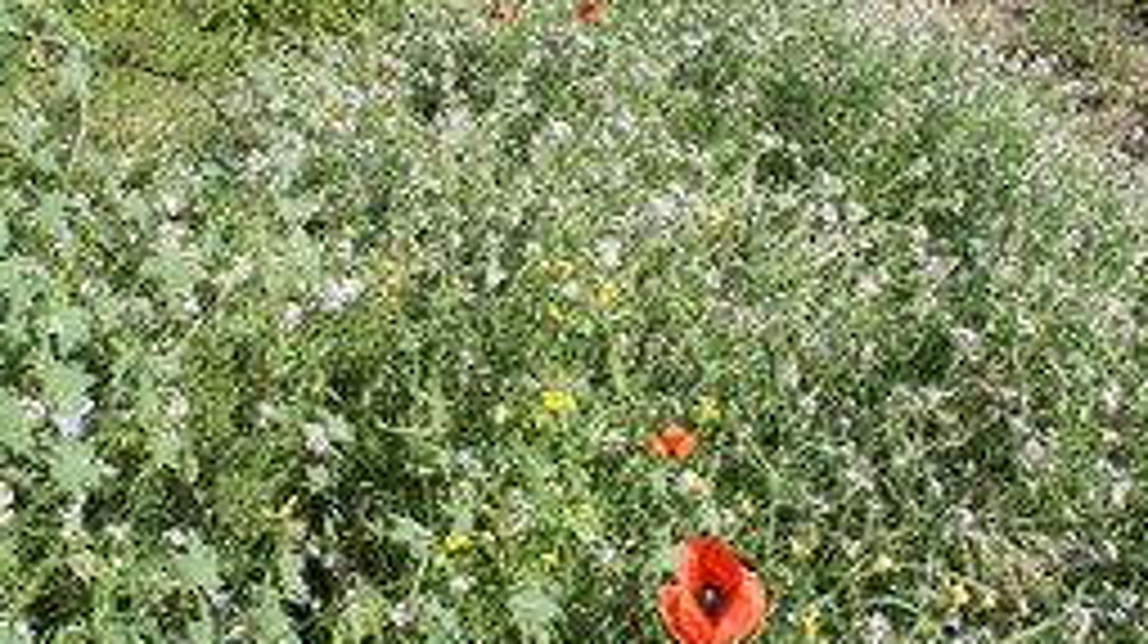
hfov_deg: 40.5
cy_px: 171
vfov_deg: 23.2
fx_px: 1551
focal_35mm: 51
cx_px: 644
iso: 200
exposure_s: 1/320
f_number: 7.1
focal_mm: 18
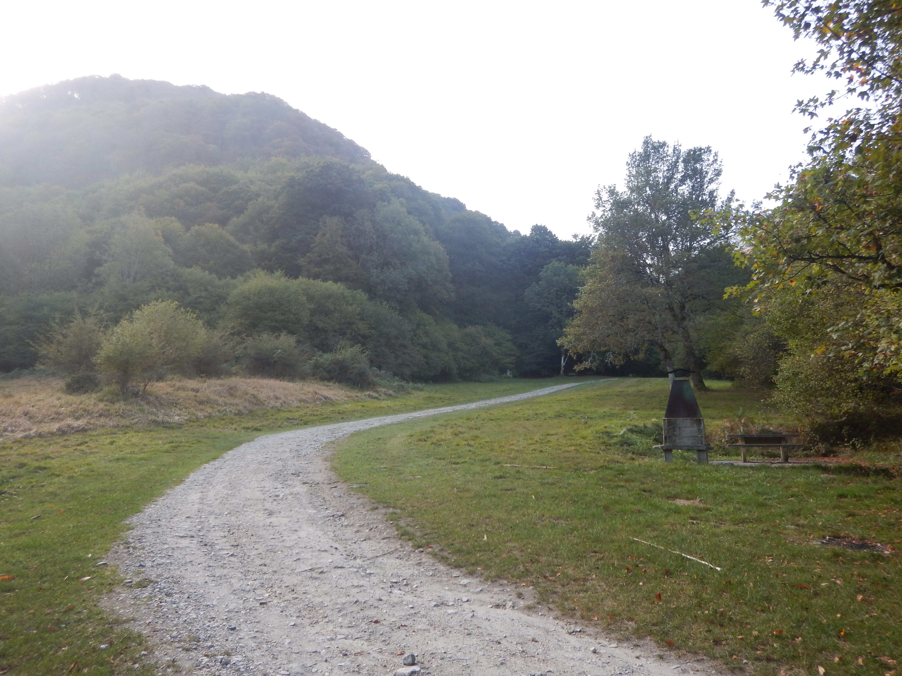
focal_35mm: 24
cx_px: 451
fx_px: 625
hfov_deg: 71.6
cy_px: 338
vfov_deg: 56.8
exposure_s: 1/250
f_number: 2.8
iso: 125
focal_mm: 4.3
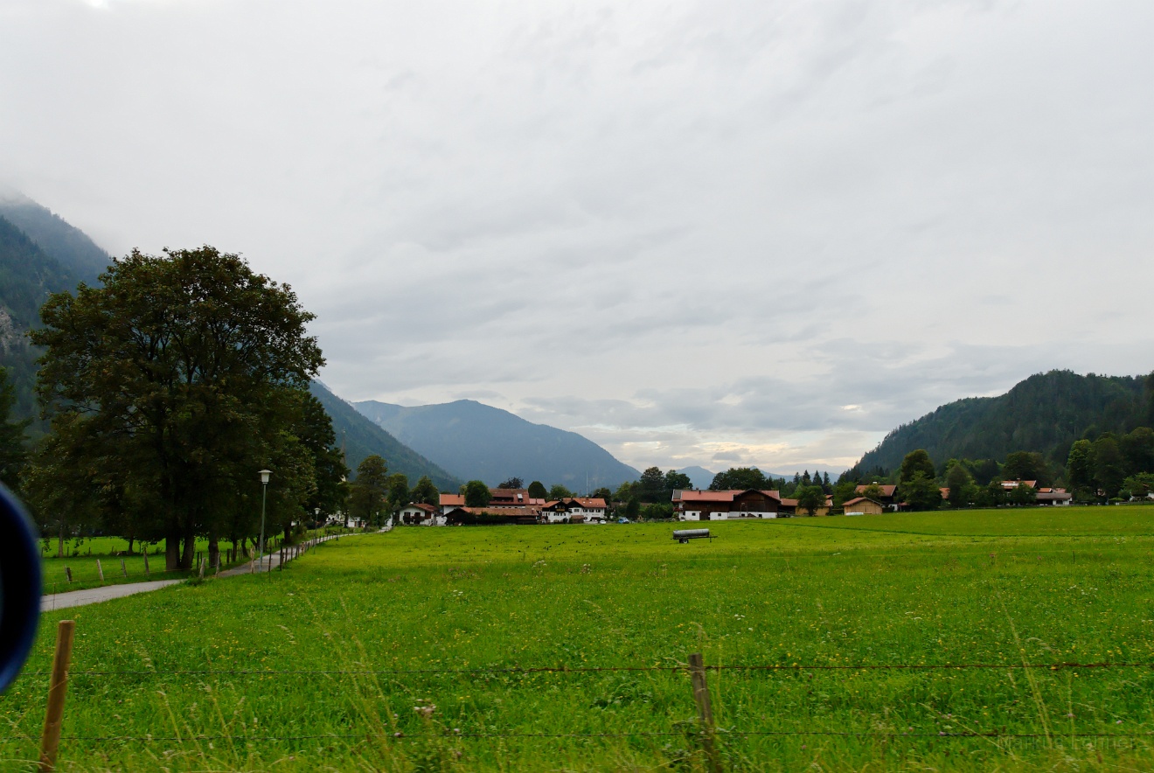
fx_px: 867
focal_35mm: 27
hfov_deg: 67.3
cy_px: 386
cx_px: 577
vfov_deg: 48.1
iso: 400
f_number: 5
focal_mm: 18
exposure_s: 1/1250
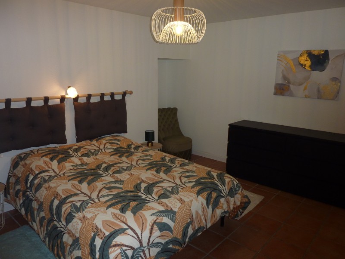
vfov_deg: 54.9
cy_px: 130
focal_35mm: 25
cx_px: 172
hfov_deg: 69.4
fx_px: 249
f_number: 3.3
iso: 100
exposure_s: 1/30
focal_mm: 4.1
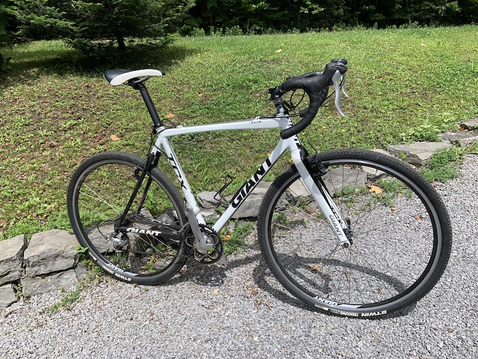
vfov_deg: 53.1
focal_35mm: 26
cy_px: 180
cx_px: 239
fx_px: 359
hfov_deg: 67.3
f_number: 1.8
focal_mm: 4.25
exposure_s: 1/1748
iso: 25
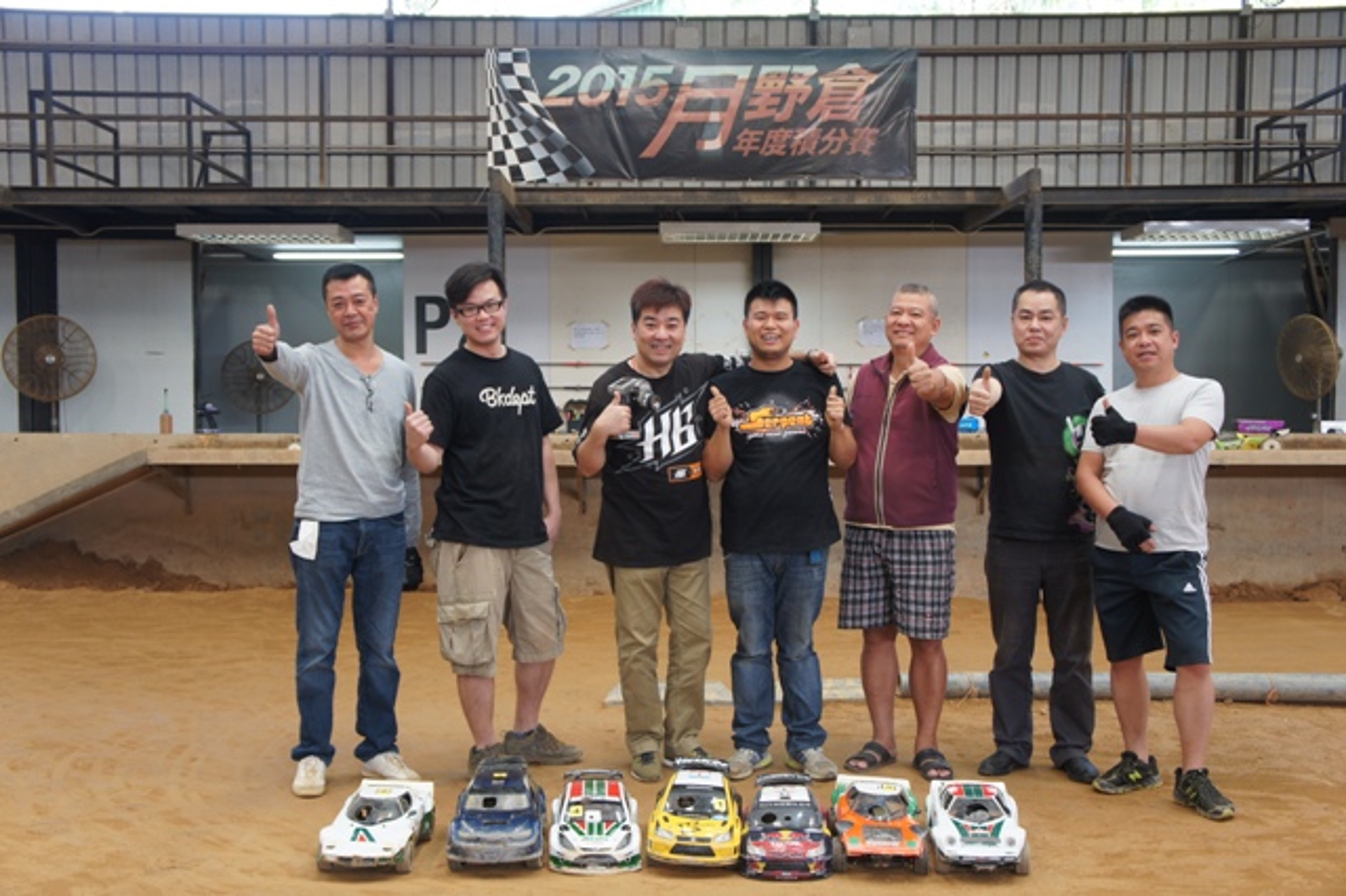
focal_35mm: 39
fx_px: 1457
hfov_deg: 49.6
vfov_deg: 34.2
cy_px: 448
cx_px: 673
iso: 200
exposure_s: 1/40
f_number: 4
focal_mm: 26
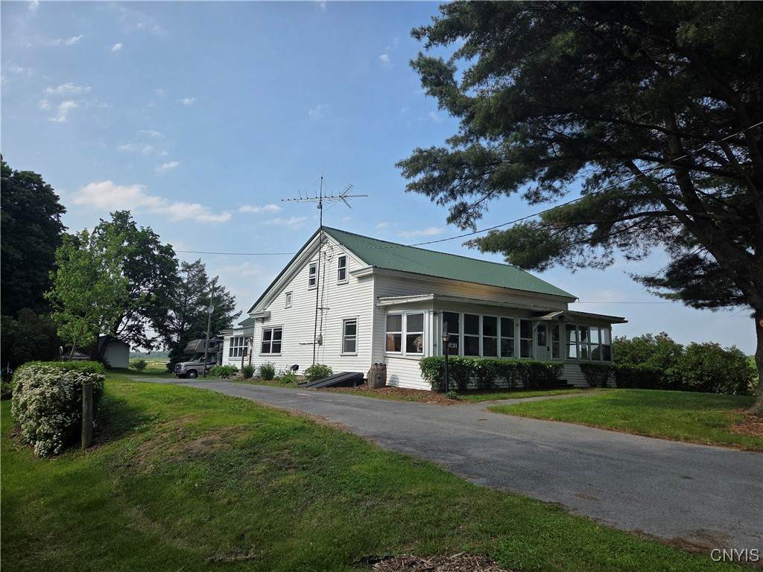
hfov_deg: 73.9
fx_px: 507
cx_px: 382
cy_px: 286
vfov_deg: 58.9
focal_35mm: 23
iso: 80
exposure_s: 1/4460
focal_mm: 5.4
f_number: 1.8
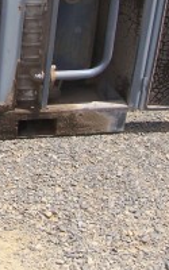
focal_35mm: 90
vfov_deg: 22.5
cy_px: 30
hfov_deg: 13.7
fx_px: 663
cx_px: -77
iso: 80
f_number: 5.23
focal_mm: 5.6
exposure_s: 1/481
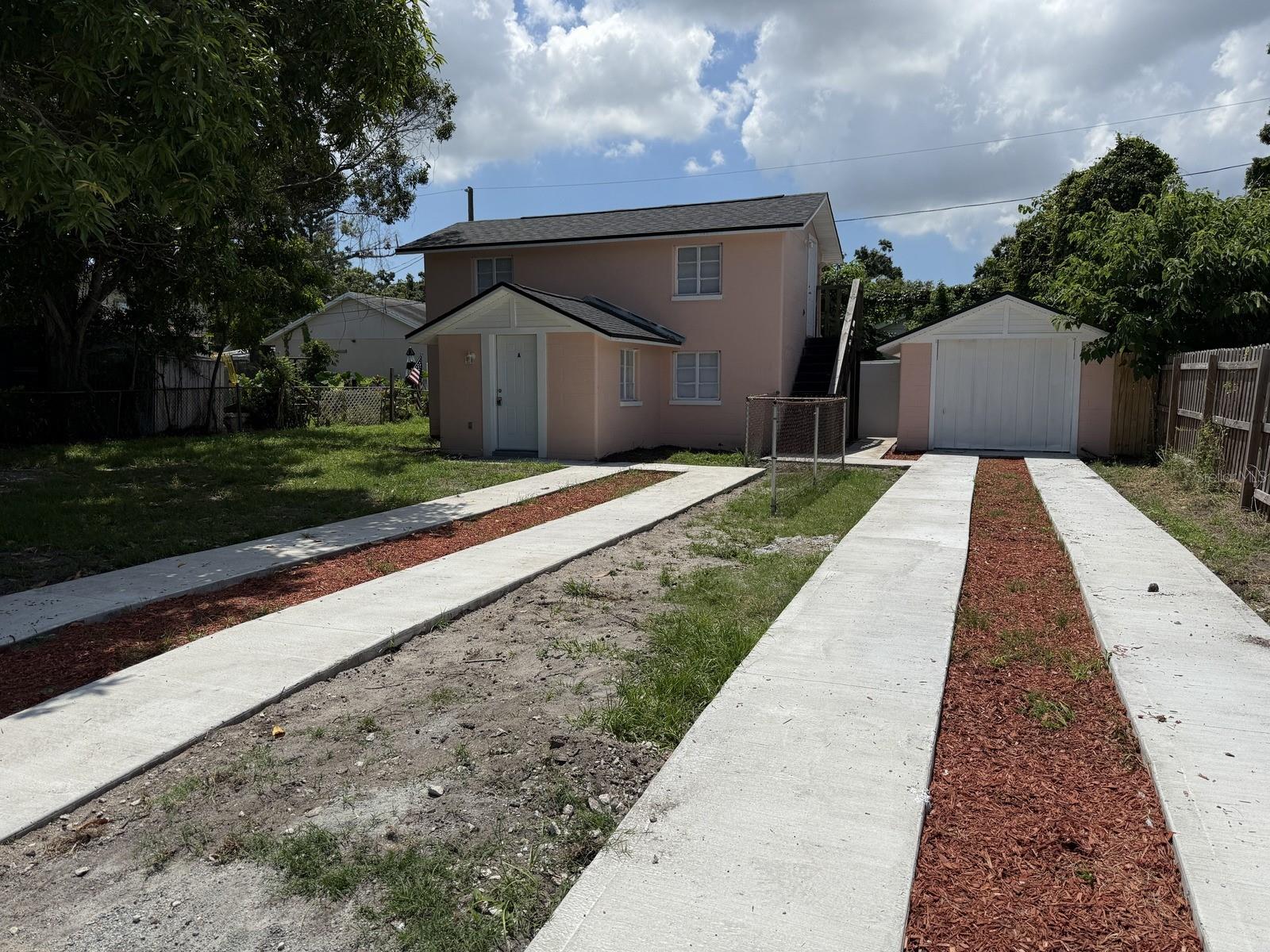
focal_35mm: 24
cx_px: 635
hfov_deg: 71.6
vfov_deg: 56.8
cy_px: 476
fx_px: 881
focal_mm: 6.76
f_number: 1.78
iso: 80
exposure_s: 1/10309
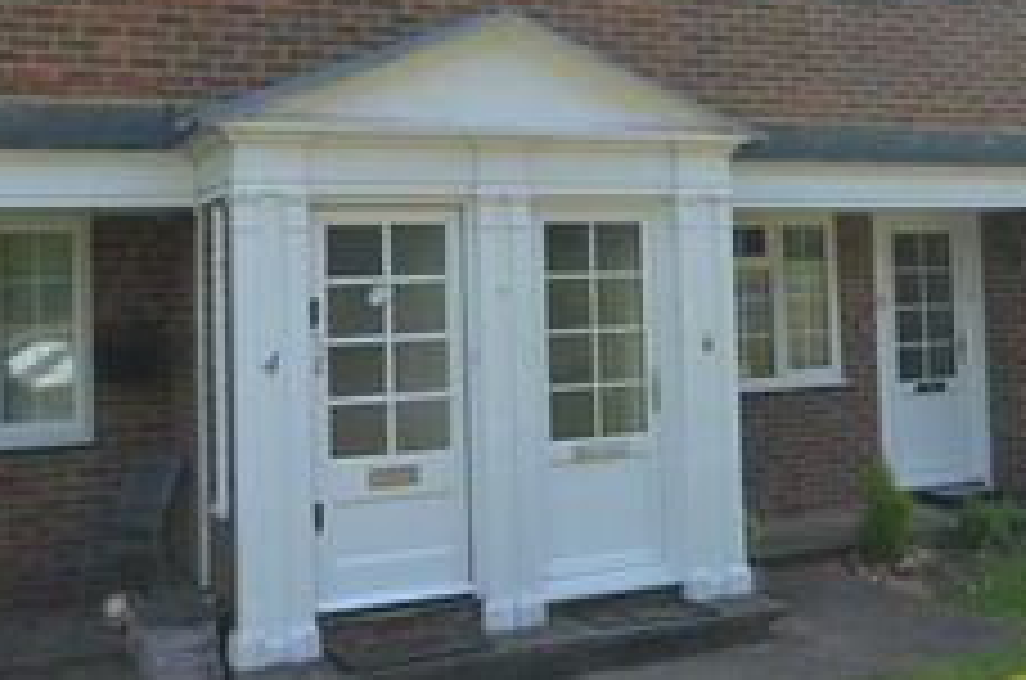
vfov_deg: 28.7
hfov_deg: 42.6
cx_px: 616
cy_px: 182
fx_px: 1308
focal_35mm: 46
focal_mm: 10
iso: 100
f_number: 7.1
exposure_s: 1/200
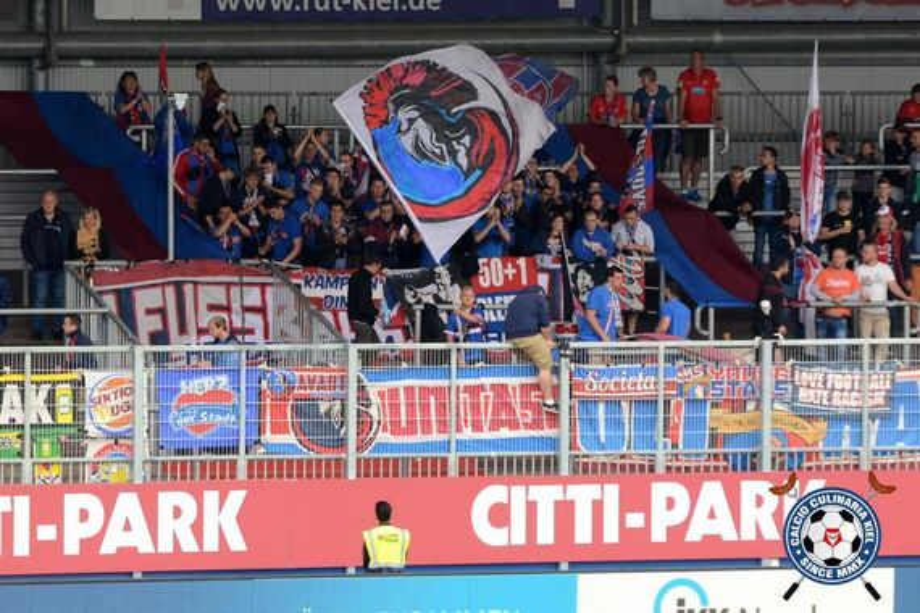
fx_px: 6133
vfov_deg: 5.7
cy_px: 306
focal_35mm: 240
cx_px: 460
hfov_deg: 8.6
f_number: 5
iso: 400
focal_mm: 160
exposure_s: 1/400
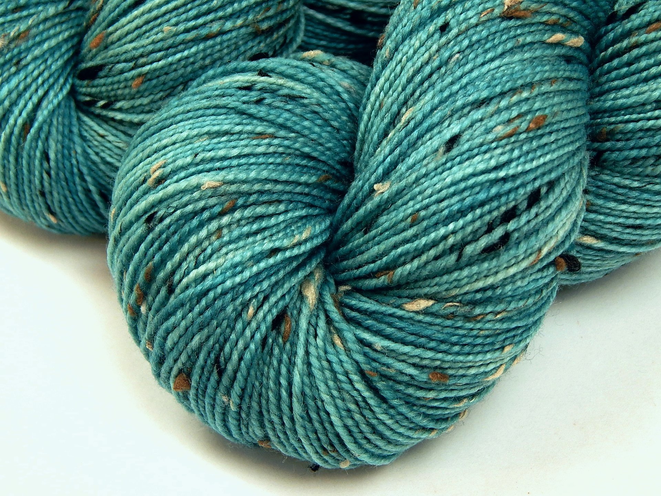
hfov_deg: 25.7
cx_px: 330
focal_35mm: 76
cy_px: 248
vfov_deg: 19.4
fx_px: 1451
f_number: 4.2
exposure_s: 1/30
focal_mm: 13.5
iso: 160
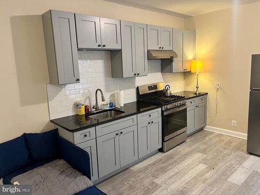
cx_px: 130
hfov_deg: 67.3
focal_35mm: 26
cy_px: 98
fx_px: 195
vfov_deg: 53.1
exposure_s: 1/60
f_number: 1.6
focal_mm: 5.1
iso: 250
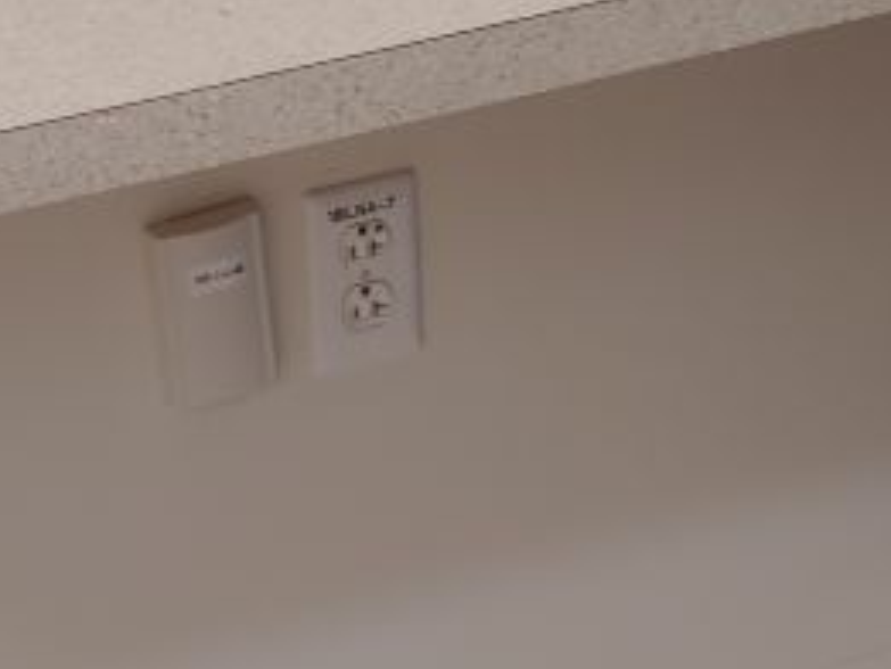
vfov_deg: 9.7
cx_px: 300
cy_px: 38
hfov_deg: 12.9
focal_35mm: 153
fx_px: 3940
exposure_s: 1/60
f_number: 2.4
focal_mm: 5.88
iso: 300
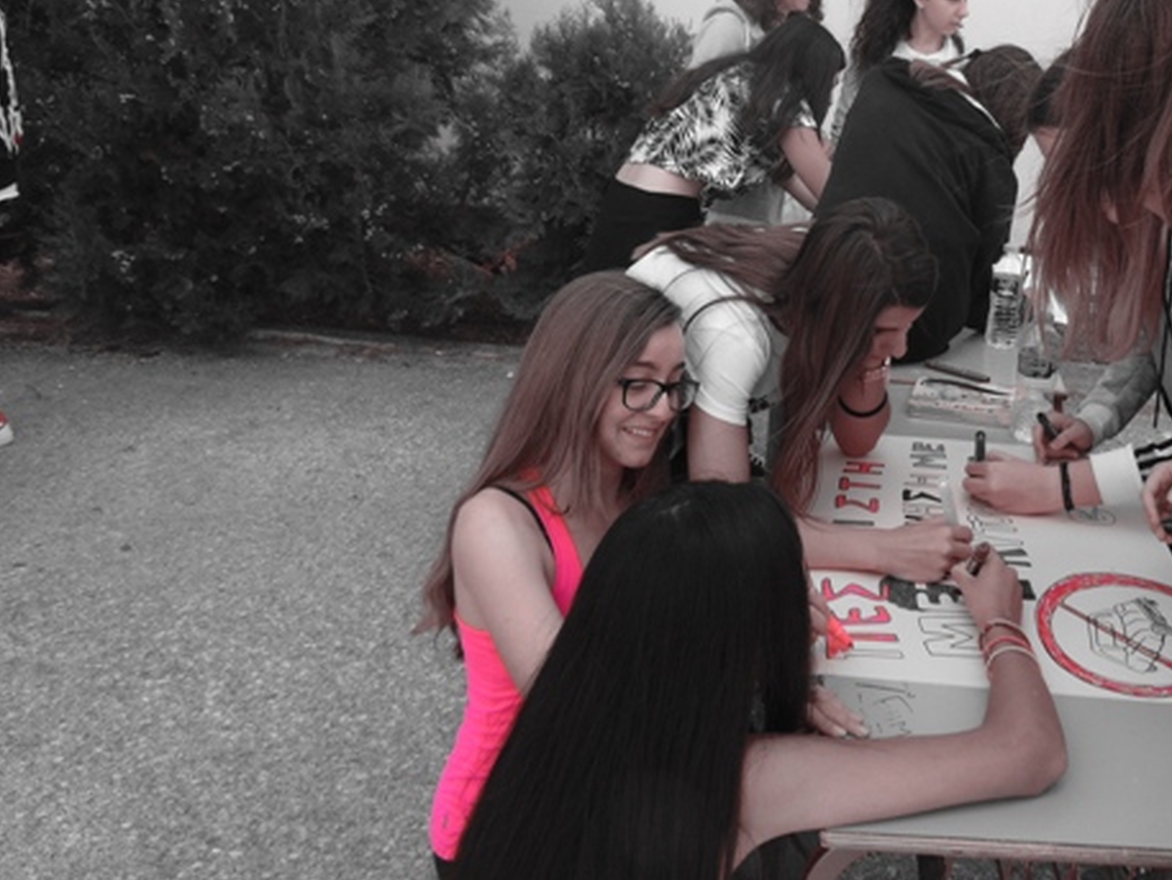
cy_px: 313
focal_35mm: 35
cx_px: 813
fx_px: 1185
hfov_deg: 51.3
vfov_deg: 40.3
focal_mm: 4.5
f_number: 3
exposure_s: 1/400
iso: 80
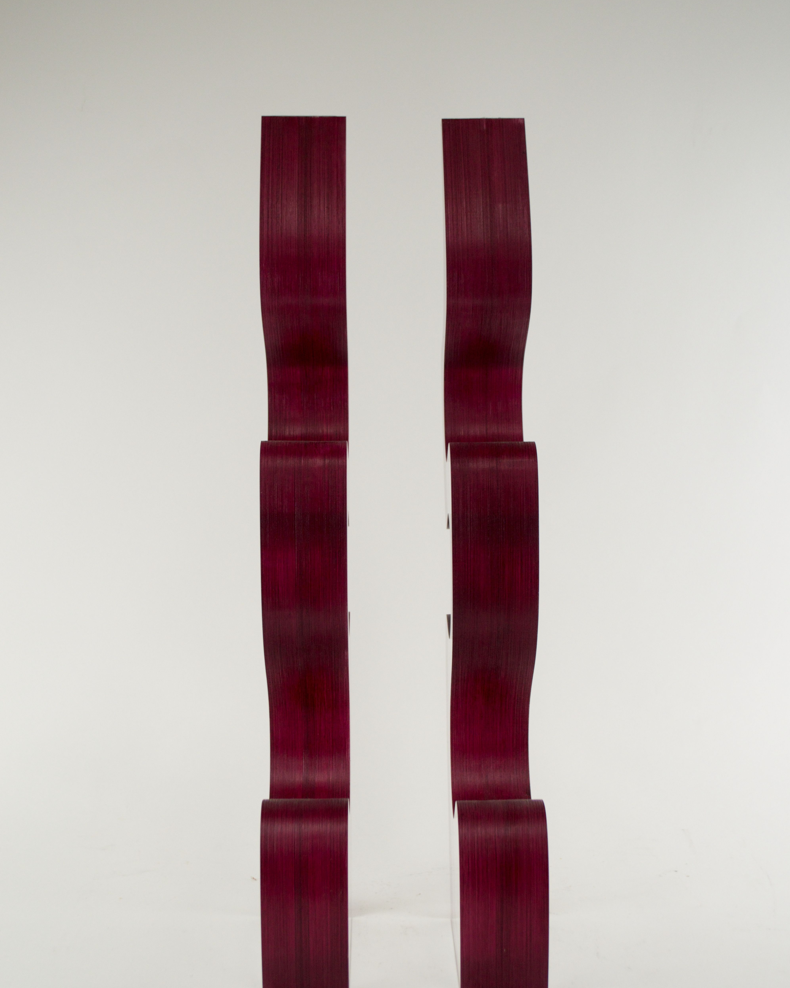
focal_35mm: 51
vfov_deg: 36.6
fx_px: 1491
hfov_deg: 29.7
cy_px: 521
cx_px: 397
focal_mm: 30
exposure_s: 1/100
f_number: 5
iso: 400
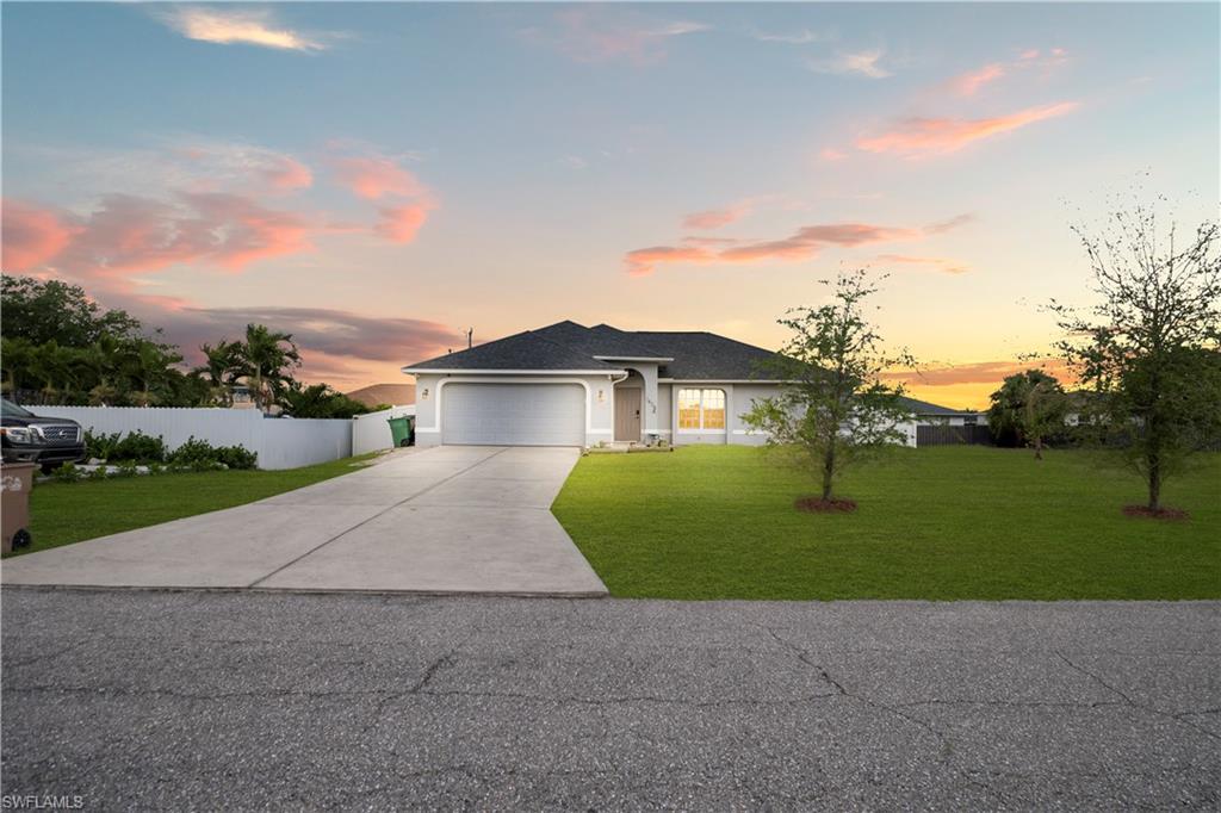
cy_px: 406
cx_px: 610
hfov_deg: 90.0
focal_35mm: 18
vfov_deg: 67.3
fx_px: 610
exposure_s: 1/160
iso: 100
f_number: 6.3
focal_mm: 12
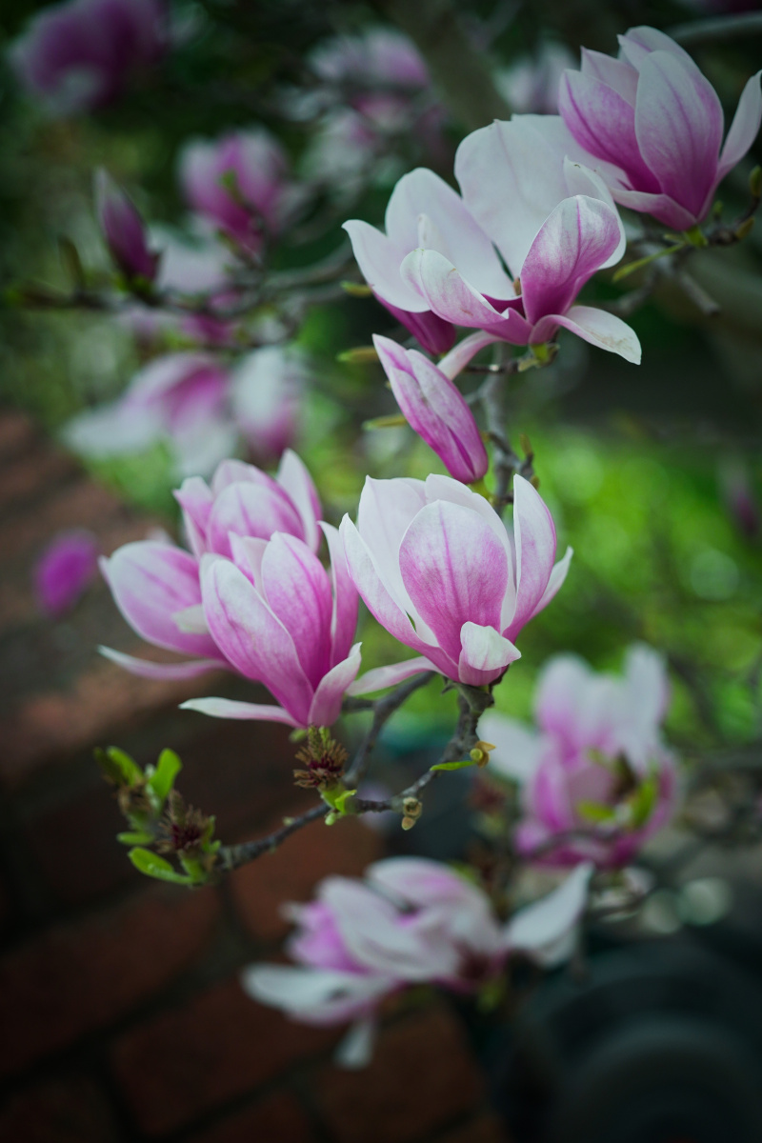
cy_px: 572
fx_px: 2635
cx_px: 381
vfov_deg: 24.5
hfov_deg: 16.5
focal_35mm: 83
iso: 1000
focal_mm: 83
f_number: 2.8
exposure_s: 1/8000
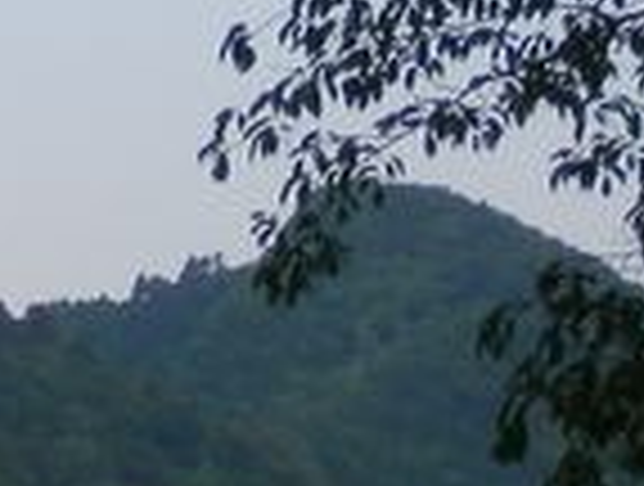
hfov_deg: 10.5
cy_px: 1316
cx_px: -162
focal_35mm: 184
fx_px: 3432
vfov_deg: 7.4
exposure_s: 1/400
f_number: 3.4
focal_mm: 6
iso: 80
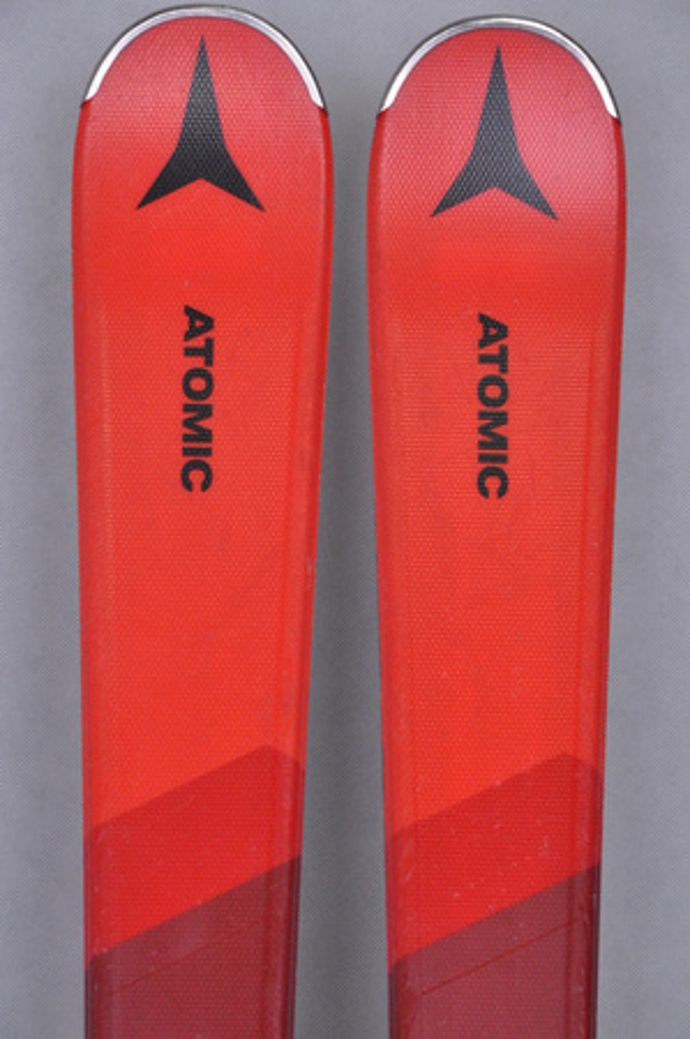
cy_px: 520
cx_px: 345
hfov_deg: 8.7
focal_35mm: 158
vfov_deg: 13.1
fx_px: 4538
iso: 3200
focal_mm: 105
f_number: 9.5
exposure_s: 1/125
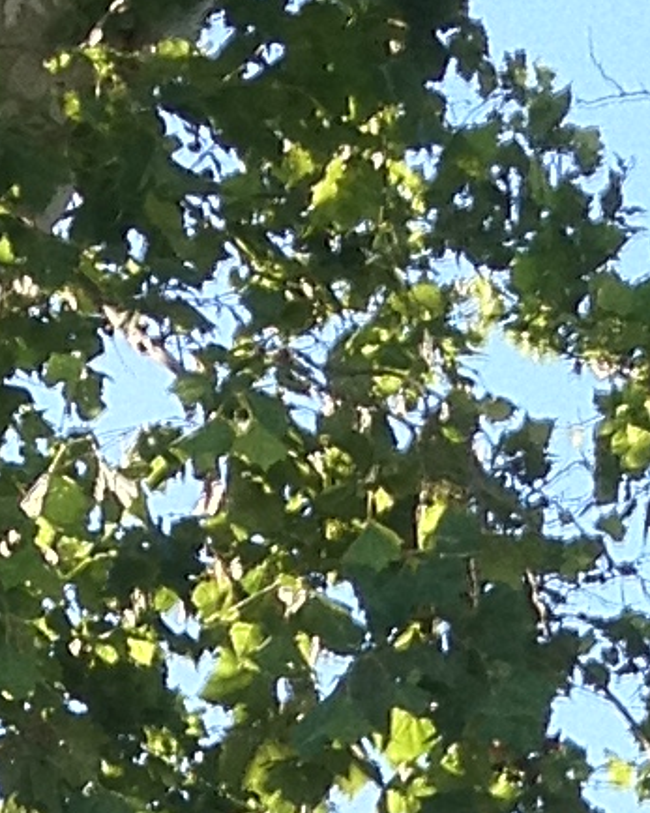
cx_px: 302
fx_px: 6182
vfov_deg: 6.9
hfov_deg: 6.0
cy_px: 2313
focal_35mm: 257
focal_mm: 4.28
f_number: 2.4
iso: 64
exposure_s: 1/347
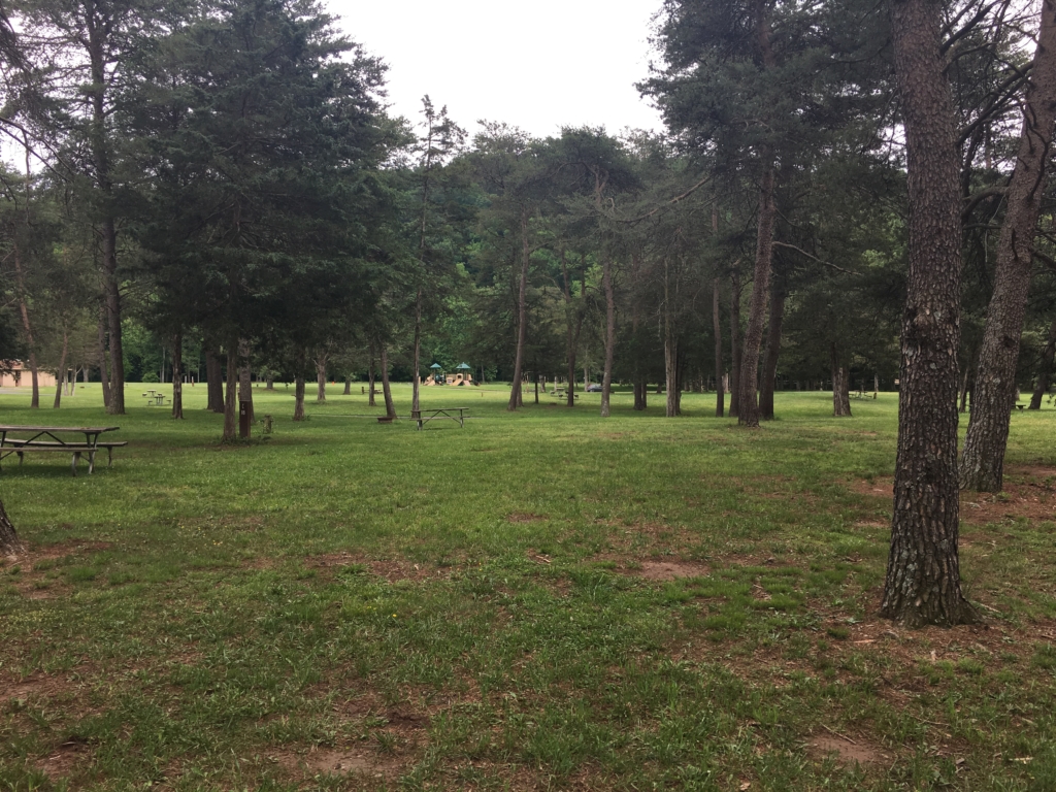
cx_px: 528
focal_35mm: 29
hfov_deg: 61.7
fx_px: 885
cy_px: 396
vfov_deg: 48.2
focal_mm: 4.15
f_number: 2.2
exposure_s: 1/361
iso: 25
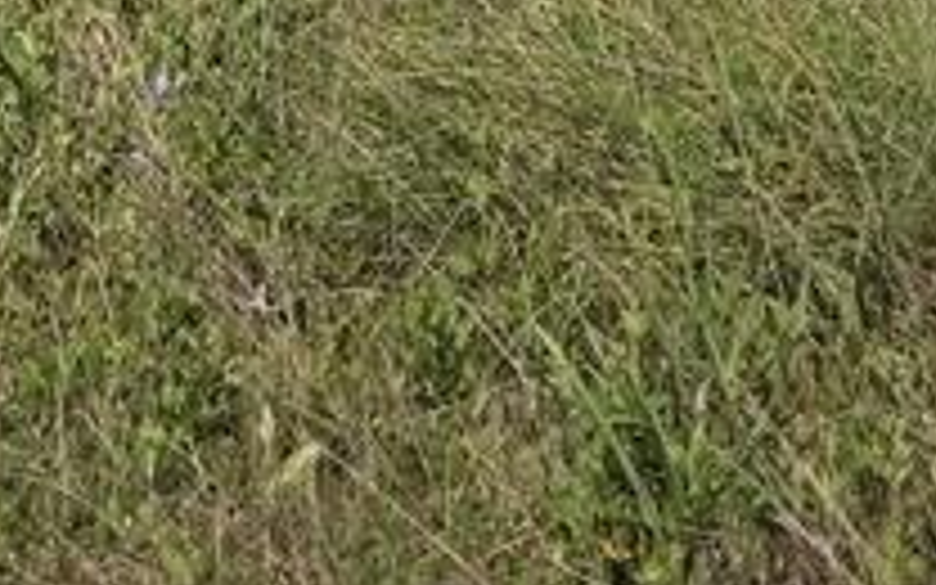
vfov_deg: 9.2
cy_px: -1026
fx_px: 3061
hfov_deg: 17.4
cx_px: 454
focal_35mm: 120
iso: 80
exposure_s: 1/7891
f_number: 1.8
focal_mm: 5.4
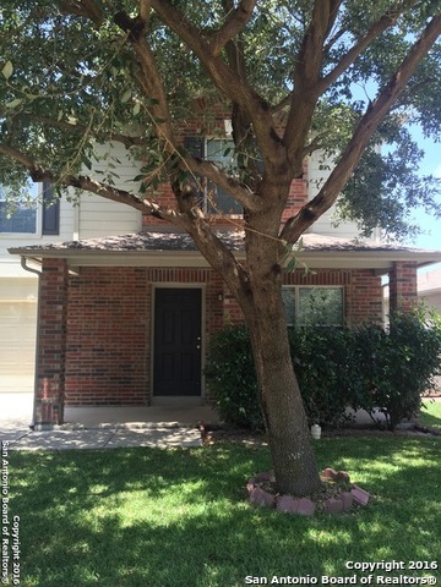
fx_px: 493
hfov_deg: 48.2
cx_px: 220
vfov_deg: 61.7
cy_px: 294
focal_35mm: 29
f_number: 2.2
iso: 32
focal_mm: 4.15
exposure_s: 1/213
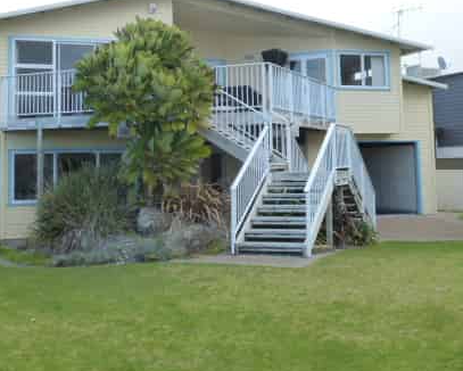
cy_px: 104
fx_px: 631
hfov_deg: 40.2
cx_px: 199
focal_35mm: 46
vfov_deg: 32.3
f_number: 4
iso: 400
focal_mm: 5.4
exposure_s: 1/640
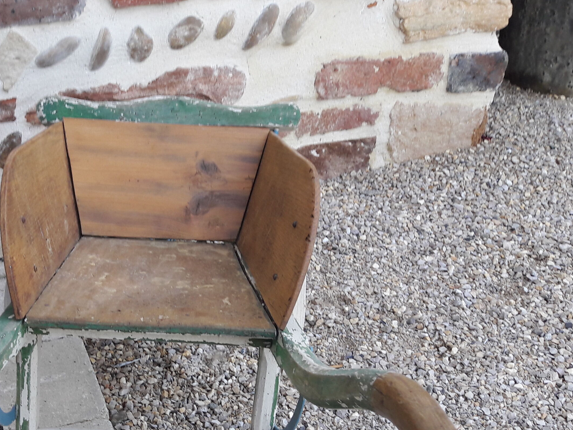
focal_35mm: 54
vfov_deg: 26.3
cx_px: 138
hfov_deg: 34.7
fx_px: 894
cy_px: 374
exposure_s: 1/140
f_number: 1.9
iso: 40
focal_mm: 3.7
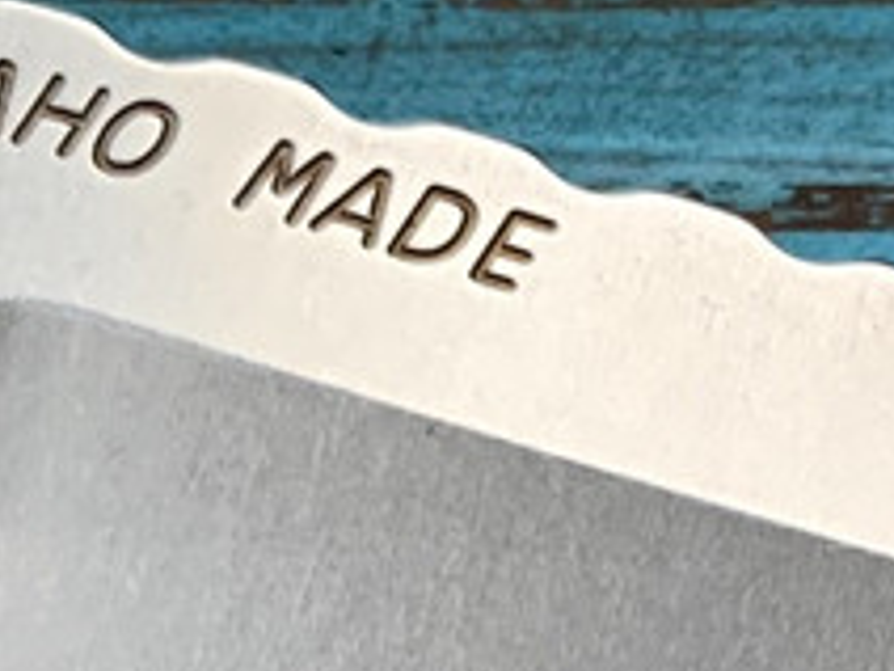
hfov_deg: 14.5
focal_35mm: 131
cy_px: 903
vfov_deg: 11.0
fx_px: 3383
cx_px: 1099
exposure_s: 1/89
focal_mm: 4.25
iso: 100
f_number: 1.8
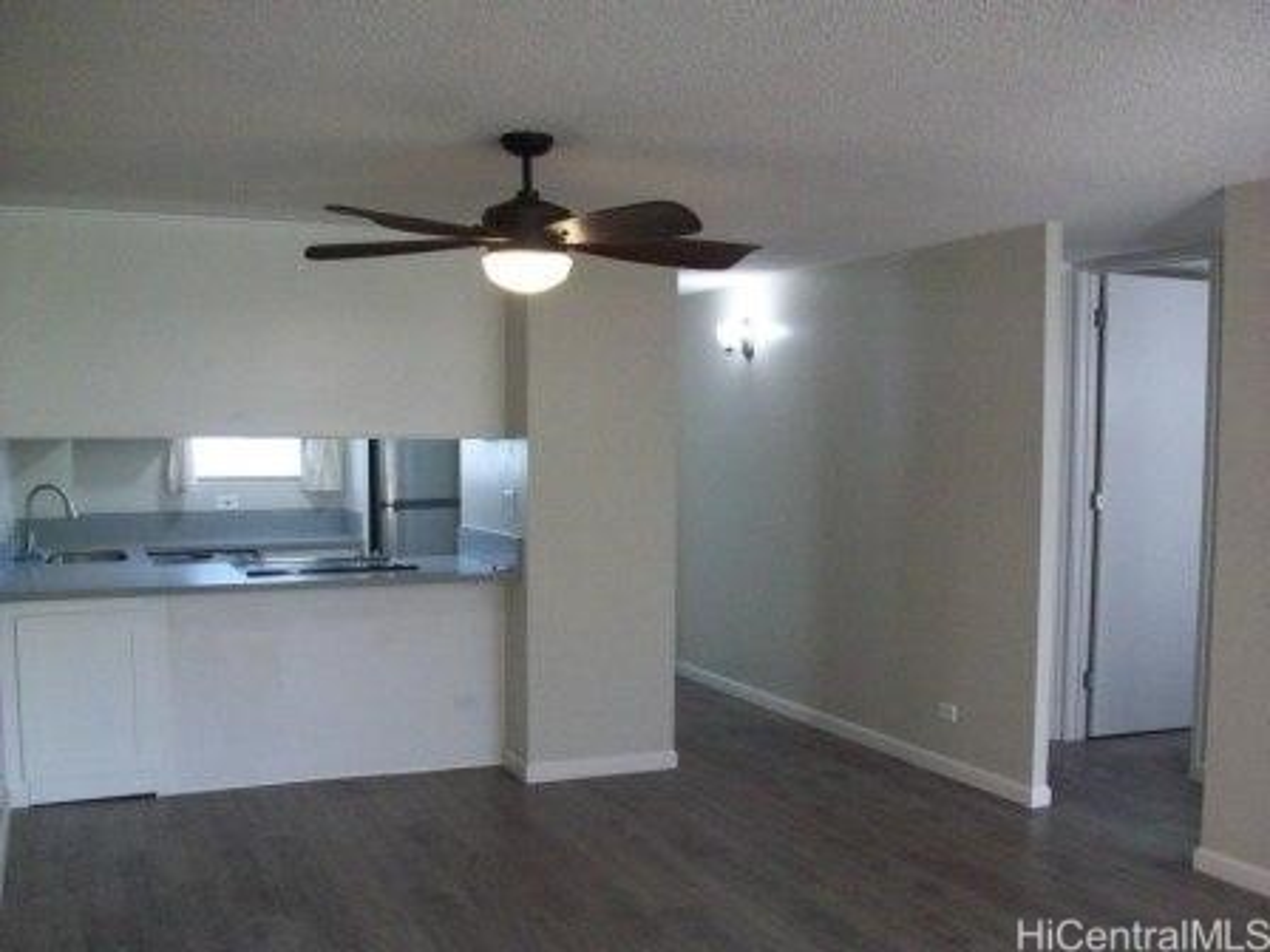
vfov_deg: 41.8
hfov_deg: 54.0
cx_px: 635
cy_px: 476
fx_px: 1247
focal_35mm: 34
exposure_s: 1/128
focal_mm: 5.7
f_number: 2.8
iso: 375
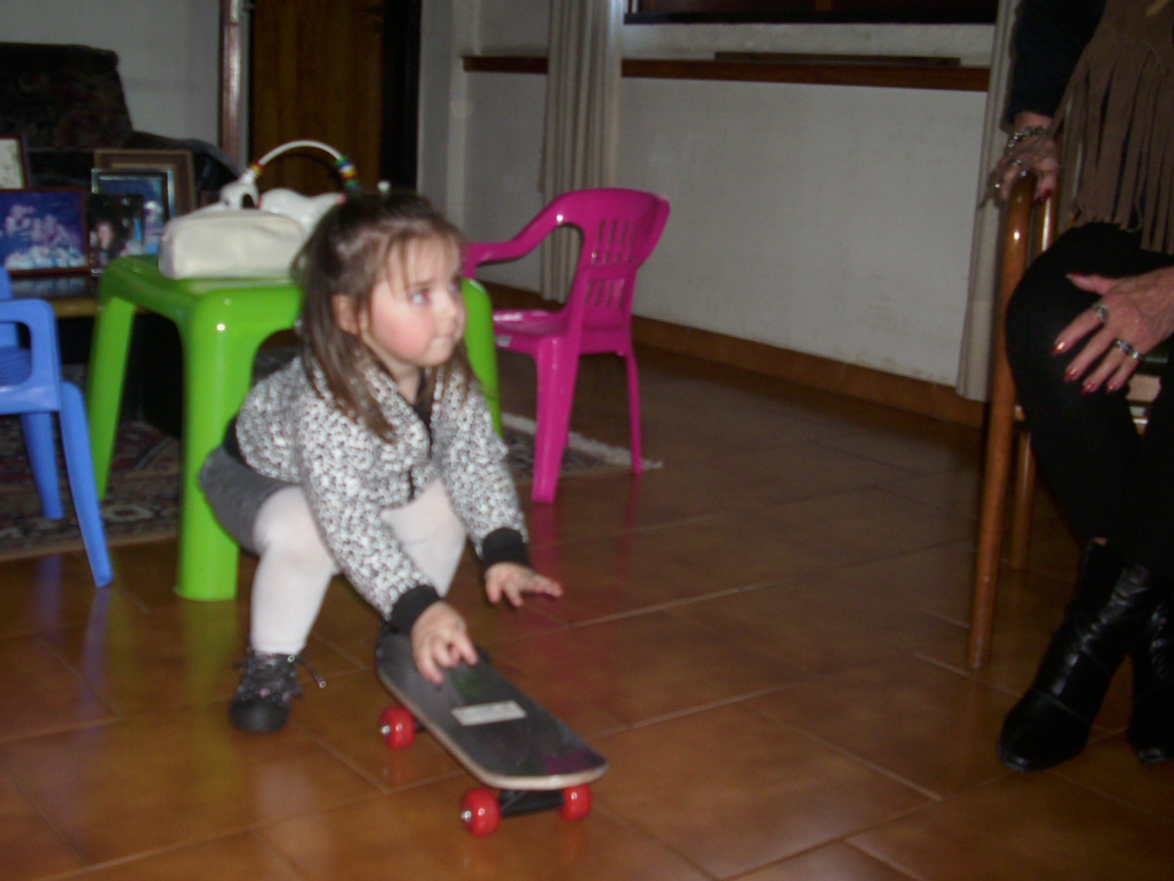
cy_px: 404
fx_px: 1323
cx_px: 534
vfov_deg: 36.8
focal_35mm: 39
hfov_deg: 47.8
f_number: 2.8
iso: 100
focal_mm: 6.2
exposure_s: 1/30
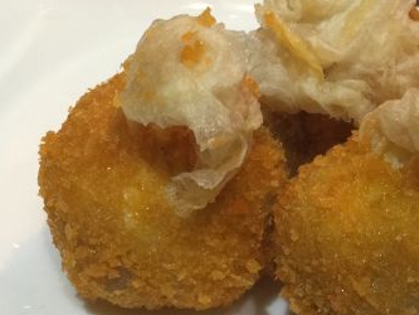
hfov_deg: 30.3
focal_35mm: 61
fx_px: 739
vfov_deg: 24.0
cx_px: 377
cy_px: 181
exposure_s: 1/10
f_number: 2.2
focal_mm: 4.15
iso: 100
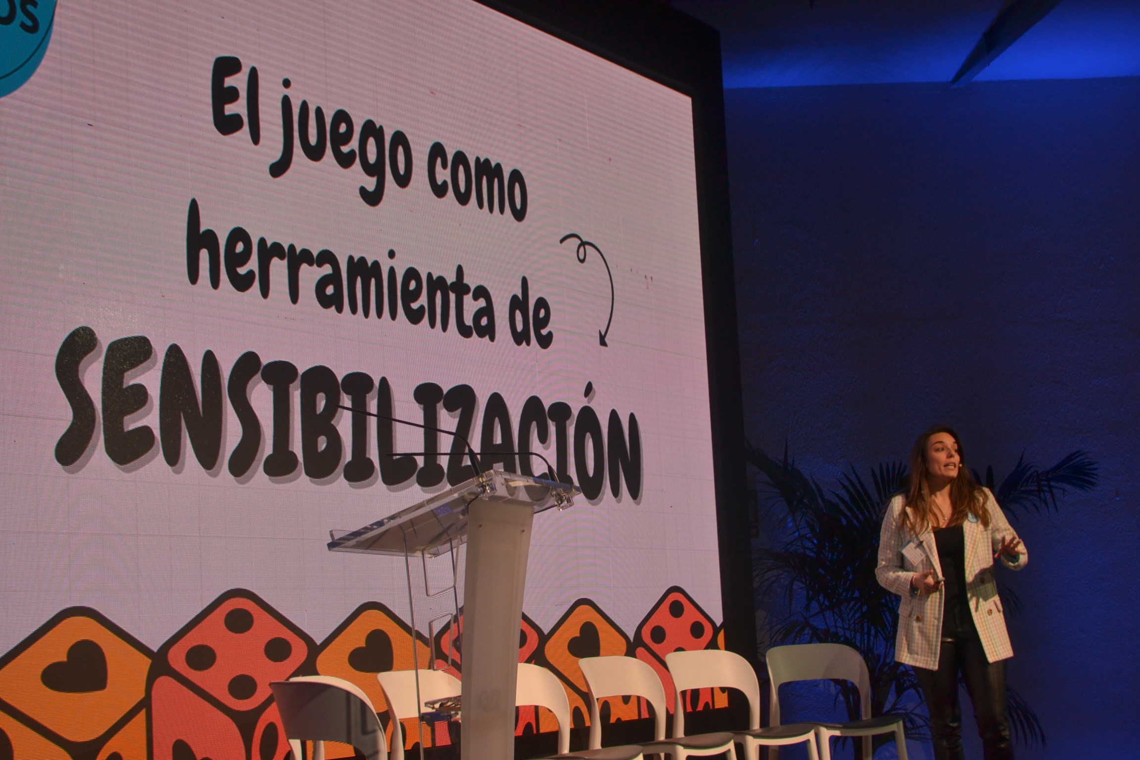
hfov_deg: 35.1
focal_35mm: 57
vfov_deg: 23.8
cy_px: 380
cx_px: 570
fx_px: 1805
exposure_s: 1/100
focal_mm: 38
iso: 400
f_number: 5
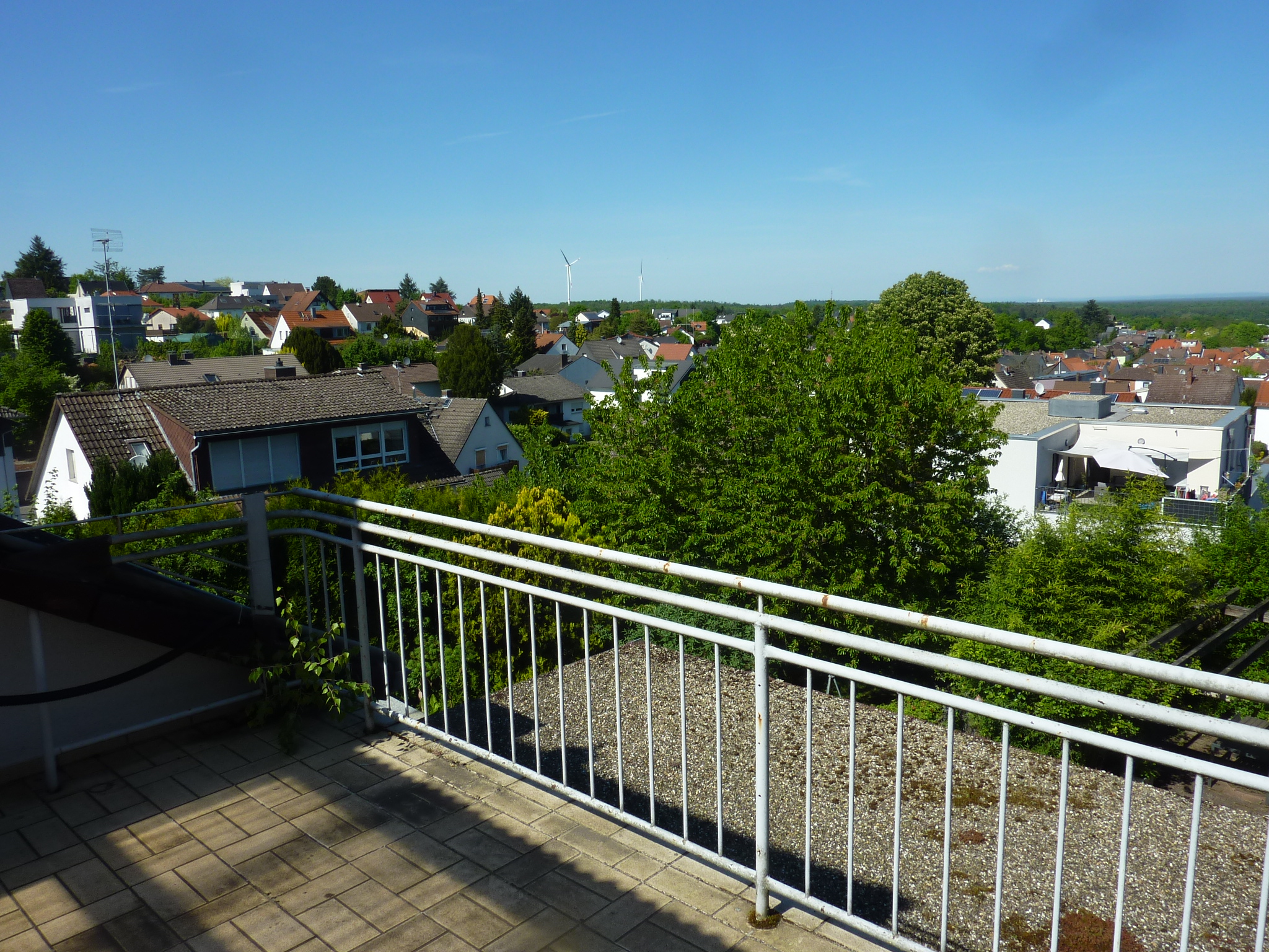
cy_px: 476
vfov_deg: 54.9
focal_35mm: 25
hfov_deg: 69.4
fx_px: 916
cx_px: 634
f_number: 5
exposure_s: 1/500
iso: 80
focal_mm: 4.1
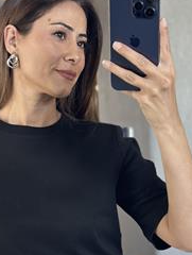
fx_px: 744
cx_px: 57
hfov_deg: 14.7
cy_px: 176
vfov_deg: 19.3
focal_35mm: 101
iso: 125
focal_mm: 6.86
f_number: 1.78
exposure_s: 1/64
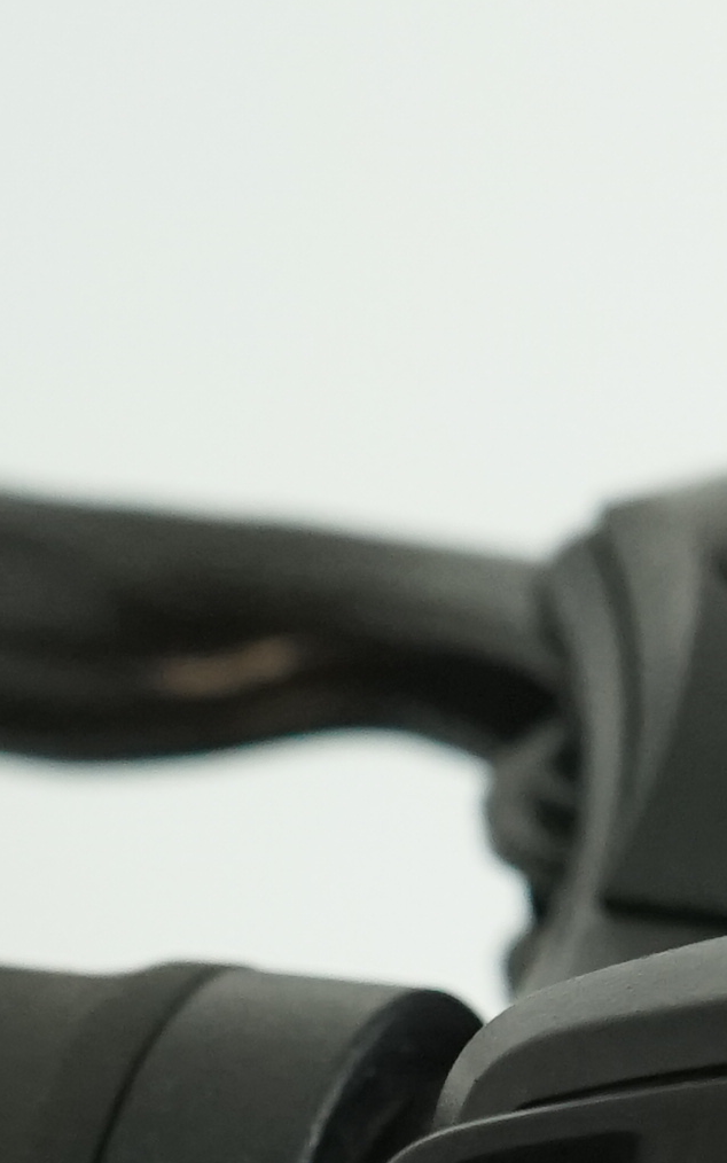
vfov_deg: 9.6
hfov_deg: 6.0
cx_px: 1783
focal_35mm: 211
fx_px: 6687
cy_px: 1904
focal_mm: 35
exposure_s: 1/200
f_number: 5.6
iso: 1600
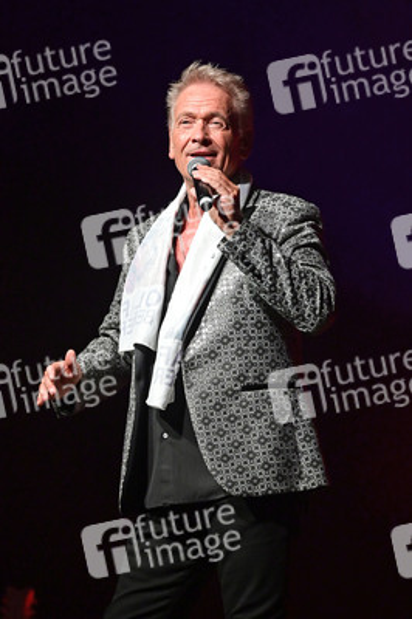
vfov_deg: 10.3
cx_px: 206
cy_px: 310
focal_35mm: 200
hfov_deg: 6.9
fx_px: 3439
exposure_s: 1/500
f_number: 6.3
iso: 4000
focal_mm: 200
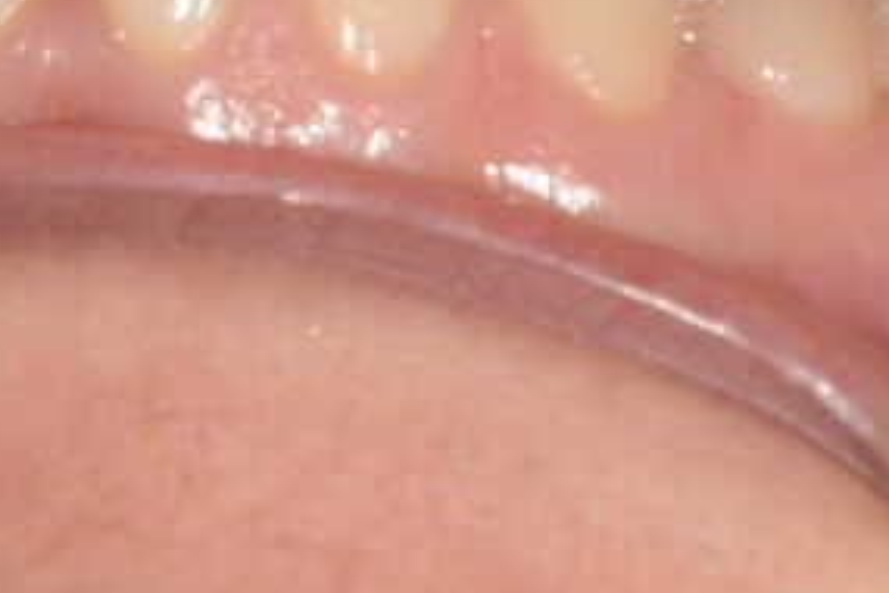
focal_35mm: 331
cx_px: 780
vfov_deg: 4.1
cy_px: 12
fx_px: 8173
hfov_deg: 6.2
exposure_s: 1/60
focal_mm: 105
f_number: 40
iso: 200
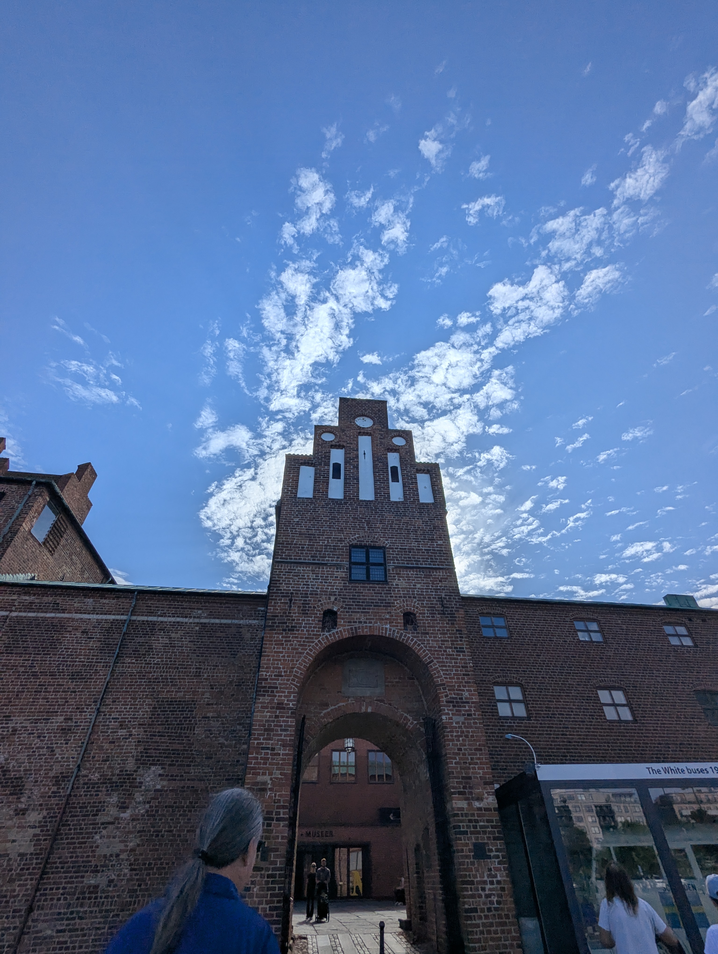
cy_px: 477
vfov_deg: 94.4
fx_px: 441
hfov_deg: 78.2
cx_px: 359
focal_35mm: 16
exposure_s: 1/5464
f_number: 2.2
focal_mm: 2.35
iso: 53
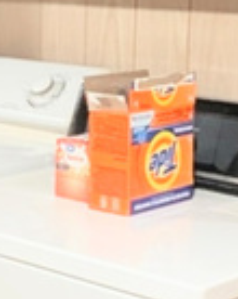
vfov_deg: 20.4
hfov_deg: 15.9
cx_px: -17
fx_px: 829
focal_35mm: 94
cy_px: 115
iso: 379
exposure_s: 1/24
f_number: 2.2
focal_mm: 1.95
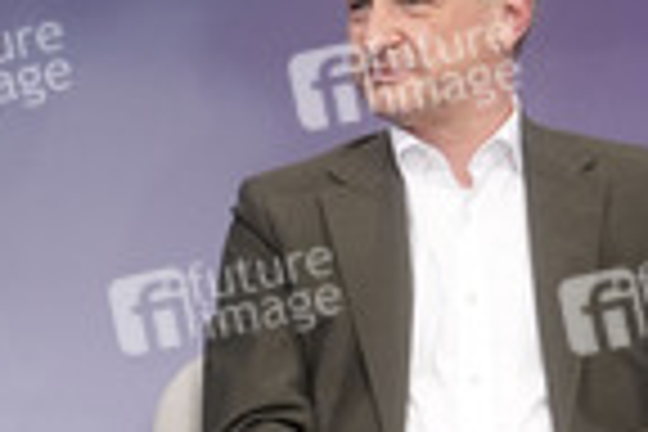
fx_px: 2538
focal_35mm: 141
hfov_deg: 14.0
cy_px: 414
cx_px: -164
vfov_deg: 9.7
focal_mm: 30
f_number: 2.2
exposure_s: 1/200
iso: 640
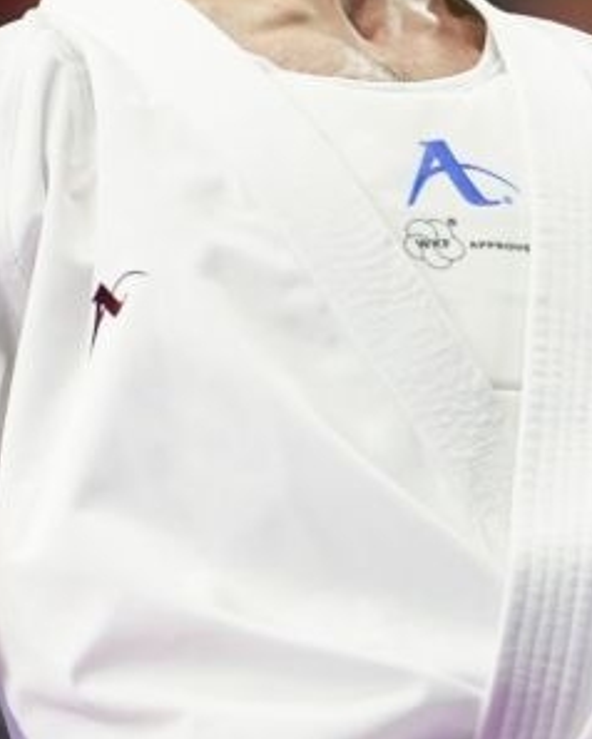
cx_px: 184
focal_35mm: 1138
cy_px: 328
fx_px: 24898
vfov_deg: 1.7
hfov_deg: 1.4
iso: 1250
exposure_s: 1/1000
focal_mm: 200
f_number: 2.8
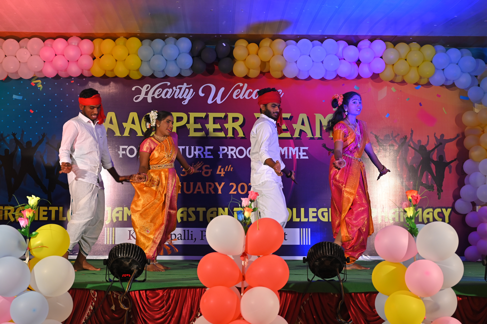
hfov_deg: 38.9
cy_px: 162
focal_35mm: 51
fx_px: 689
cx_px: 244
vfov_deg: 26.4
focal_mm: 51
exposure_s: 1/125
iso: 1250
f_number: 5
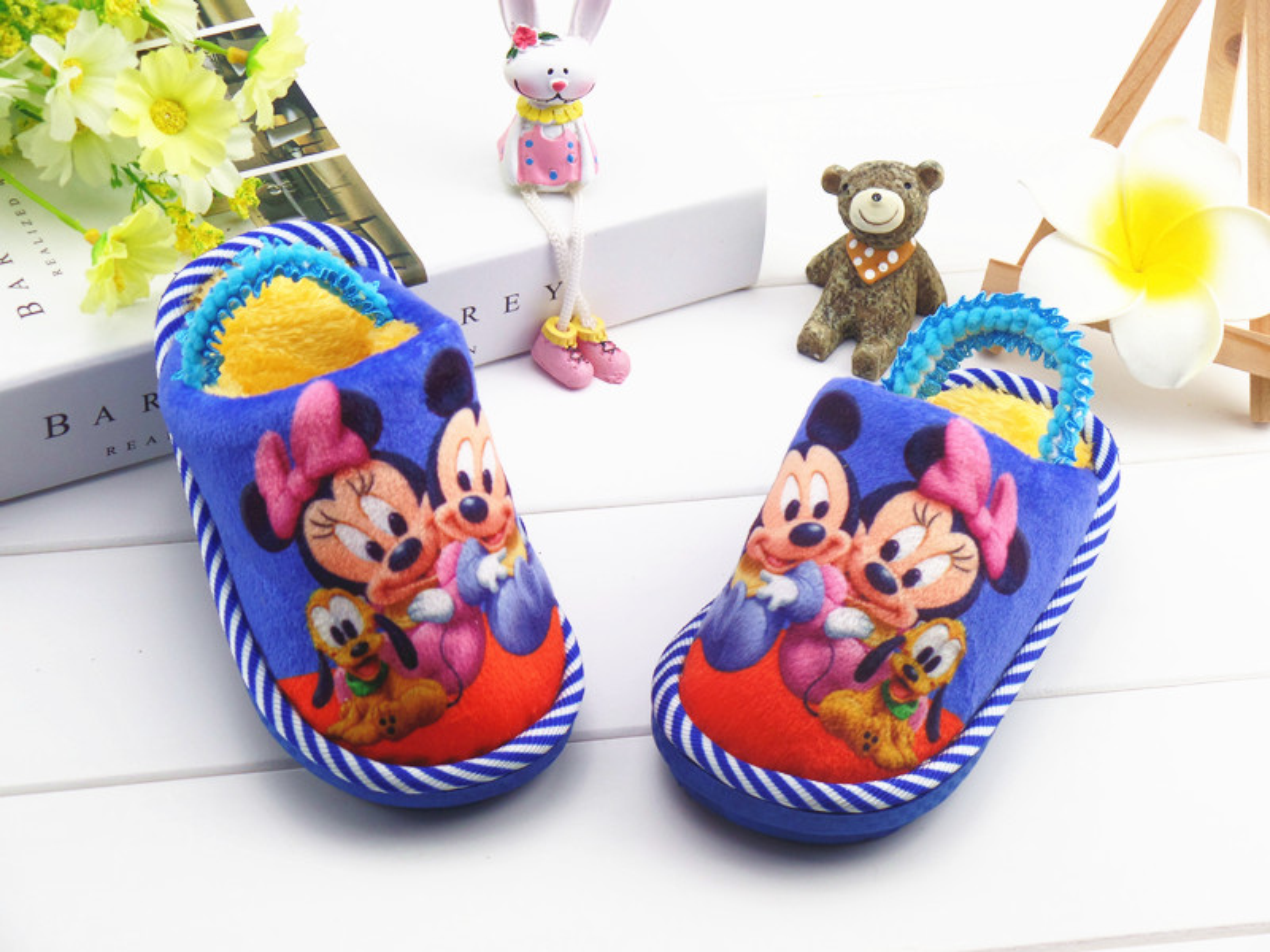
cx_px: 635
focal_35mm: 114
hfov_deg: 17.3
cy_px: 476
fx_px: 4182
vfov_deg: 13.0
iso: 80
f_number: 4
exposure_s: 1/90
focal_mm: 20.3
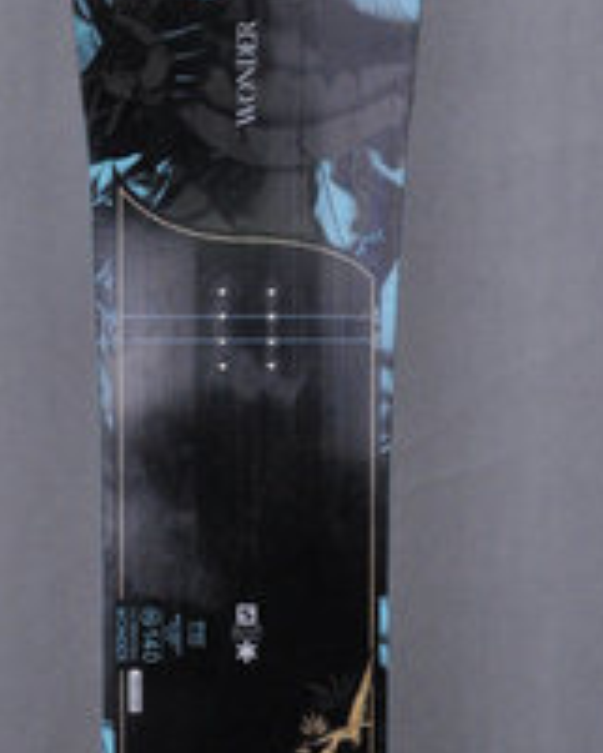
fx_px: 1962
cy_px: 588
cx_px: 257
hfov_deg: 17.5
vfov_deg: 21.5
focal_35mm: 88
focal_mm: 28
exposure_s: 1/125
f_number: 13
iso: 3200
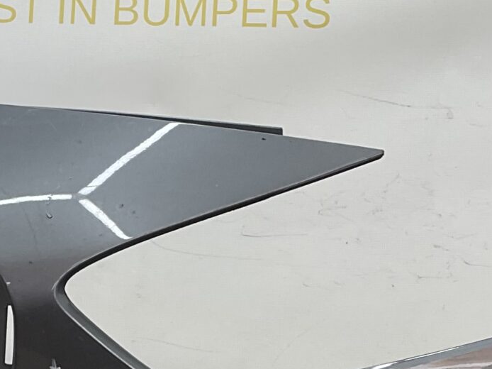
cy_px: 363
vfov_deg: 13.6
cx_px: 40
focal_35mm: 107
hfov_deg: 18.1
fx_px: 1520
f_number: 1.8
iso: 20
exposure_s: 1/100
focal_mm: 3
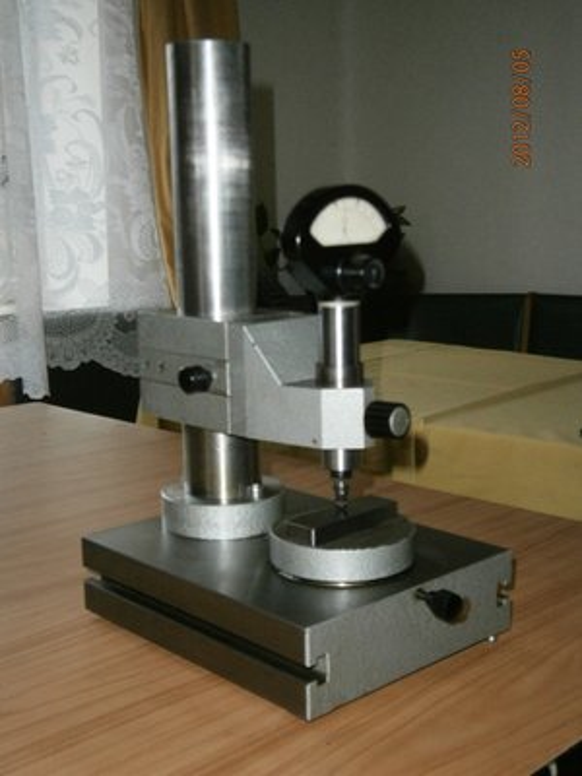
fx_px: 1054
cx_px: 291
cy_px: 388
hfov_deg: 30.9
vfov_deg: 40.4
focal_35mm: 47
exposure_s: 1/250
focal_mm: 8.3
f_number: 3.4
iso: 400
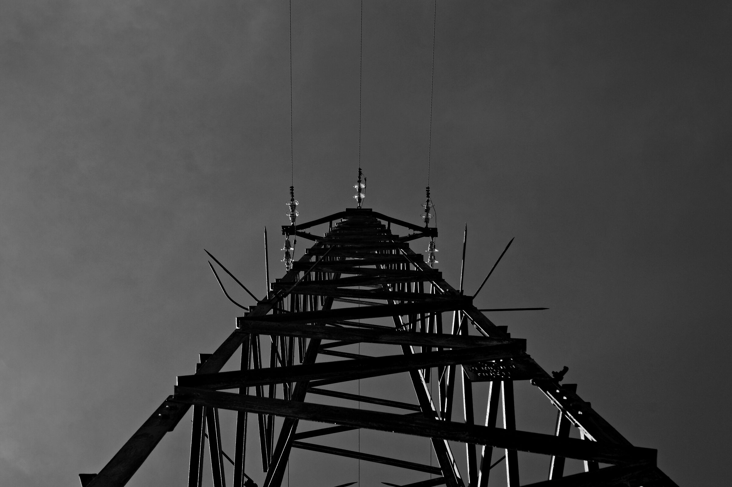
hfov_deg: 37.9
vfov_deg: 25.7
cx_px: 366
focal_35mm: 52
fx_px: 1067
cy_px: 244
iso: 100
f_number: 8
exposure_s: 1/100
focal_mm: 35
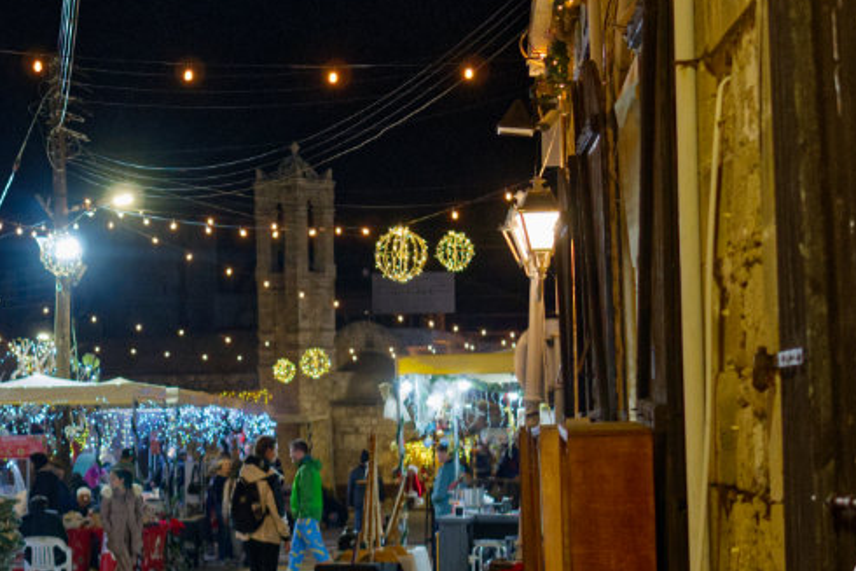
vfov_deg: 14.5
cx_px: 82
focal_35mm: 94
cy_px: 361
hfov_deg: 21.2
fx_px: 2236
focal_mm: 30
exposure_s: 1/160
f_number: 2.2
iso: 1600
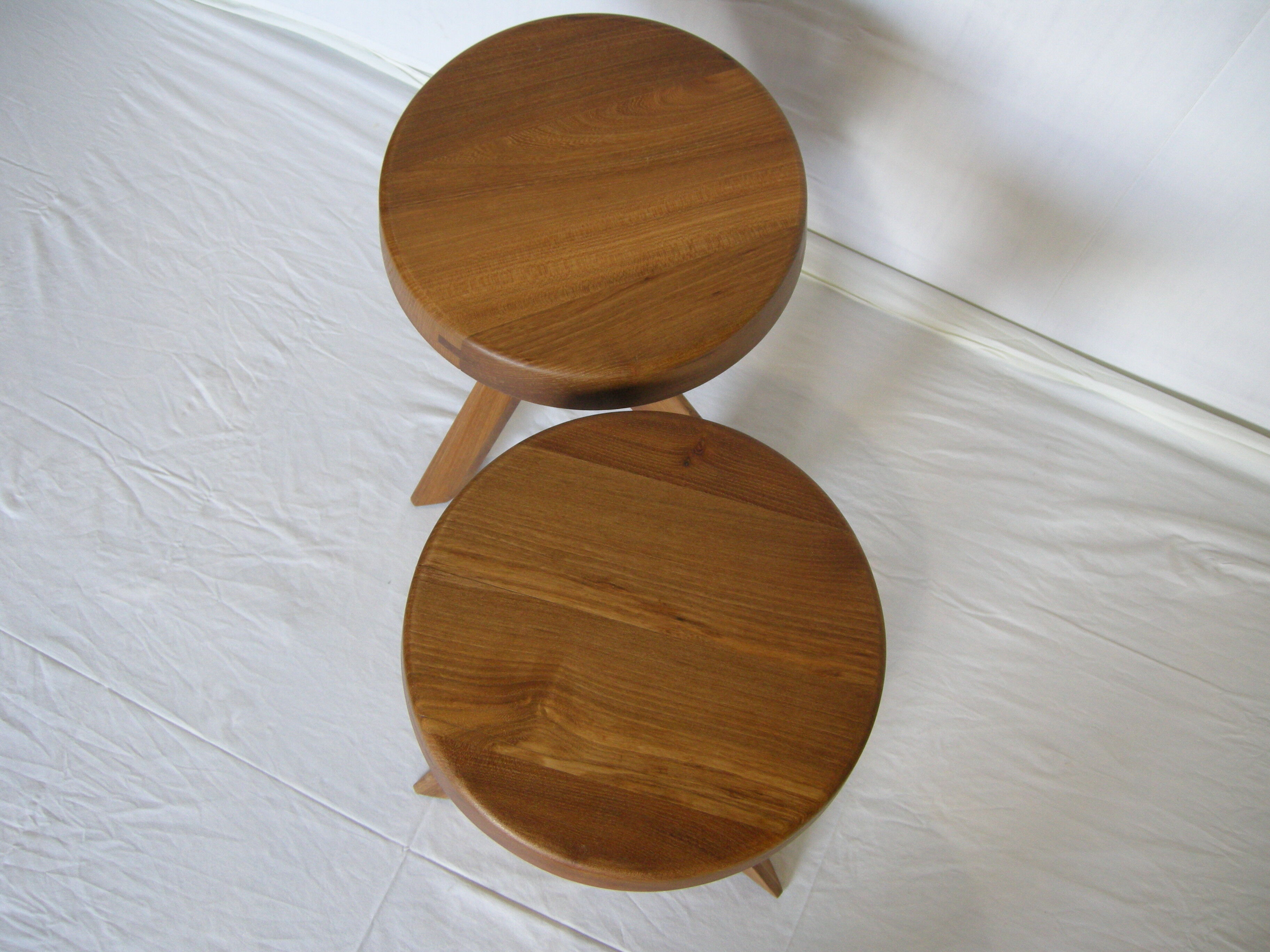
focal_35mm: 36
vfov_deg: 39.7
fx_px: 1321
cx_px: 635
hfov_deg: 51.4
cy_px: 476
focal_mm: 7.5
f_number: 3
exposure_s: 1/53.1
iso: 184
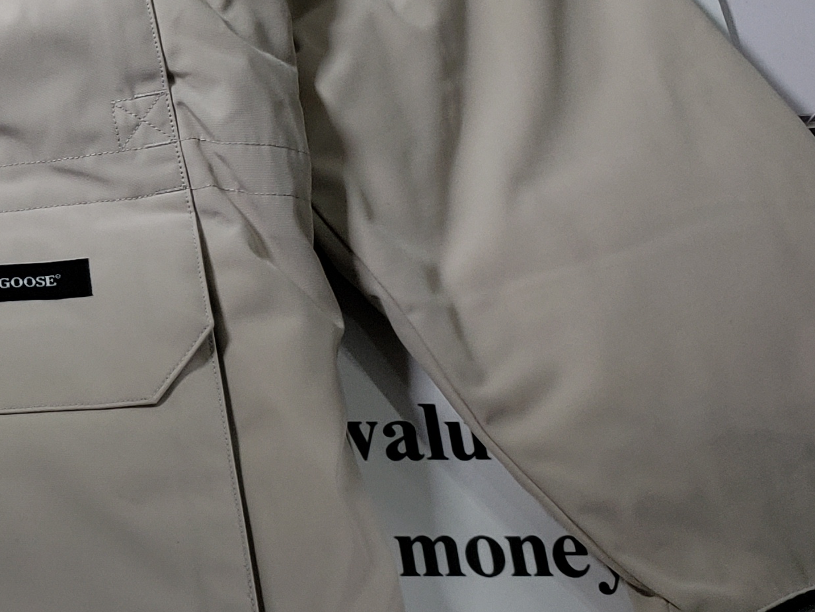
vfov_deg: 17.2
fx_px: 2001
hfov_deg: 19.9
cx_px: -403
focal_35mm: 85
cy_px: 95
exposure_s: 1/346
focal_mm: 4.3
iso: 50
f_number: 1.5
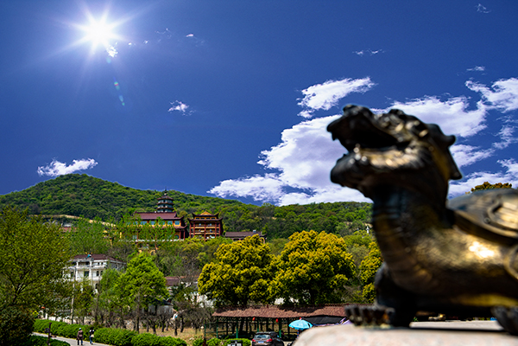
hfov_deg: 48.5
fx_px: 576
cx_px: 259
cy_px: 173
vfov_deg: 33.4
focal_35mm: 40
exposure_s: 1/640
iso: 100
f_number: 6.3
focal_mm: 40
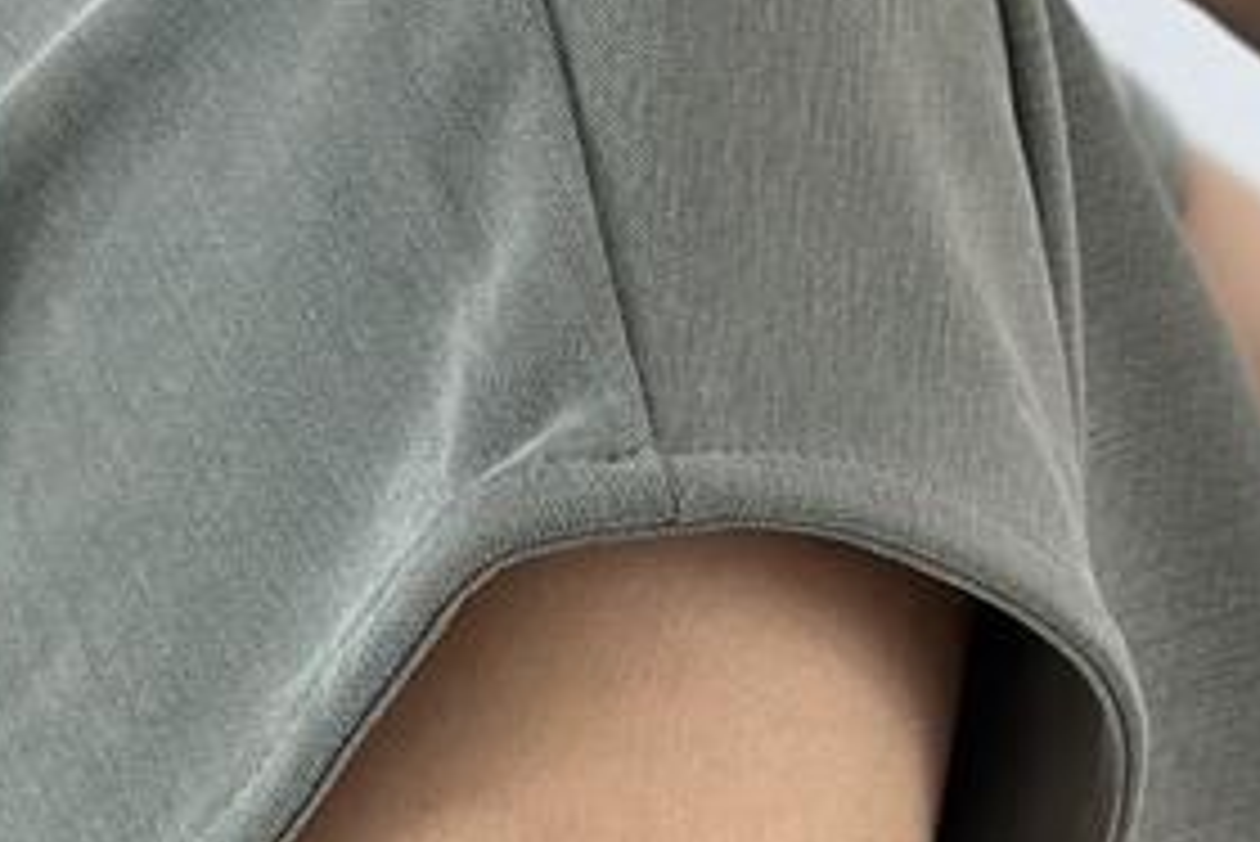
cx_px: 693
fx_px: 9980
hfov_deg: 7.2
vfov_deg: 4.7
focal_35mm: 285
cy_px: 2013
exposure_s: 1/133
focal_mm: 6.86
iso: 80
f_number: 1.78
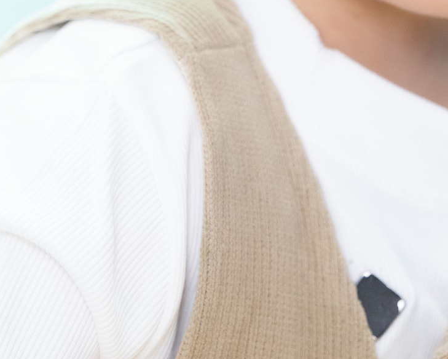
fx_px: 7681
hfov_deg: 3.3
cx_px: 296
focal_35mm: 579
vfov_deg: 2.7
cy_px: -45
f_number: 2.8
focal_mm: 150
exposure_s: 1/250
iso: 800
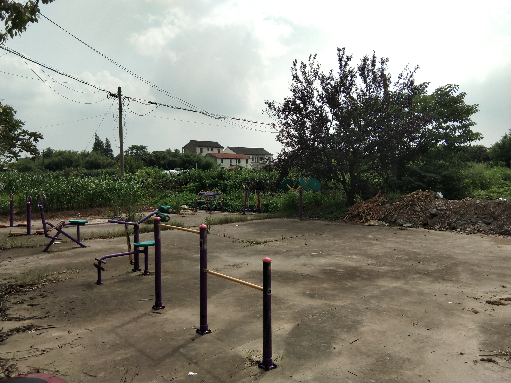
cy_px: 192
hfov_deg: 58.4
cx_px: 256
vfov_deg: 45.4
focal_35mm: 31
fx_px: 458
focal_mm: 3.69
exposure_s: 1/1507
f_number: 2.2
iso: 50
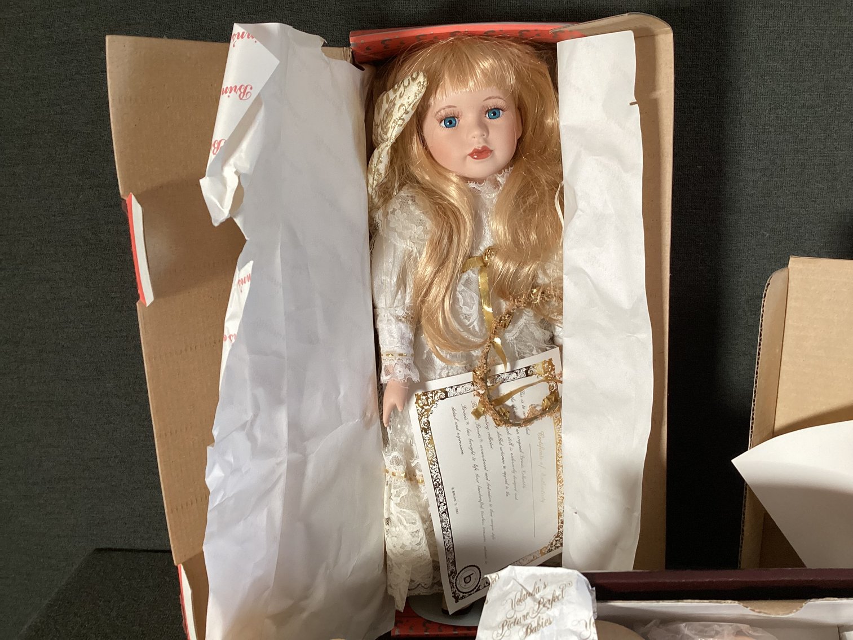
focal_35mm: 31
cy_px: 320
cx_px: 426
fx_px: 764
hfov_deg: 58.3
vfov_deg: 45.4
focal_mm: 3.3
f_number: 2.4
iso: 160
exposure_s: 1/50
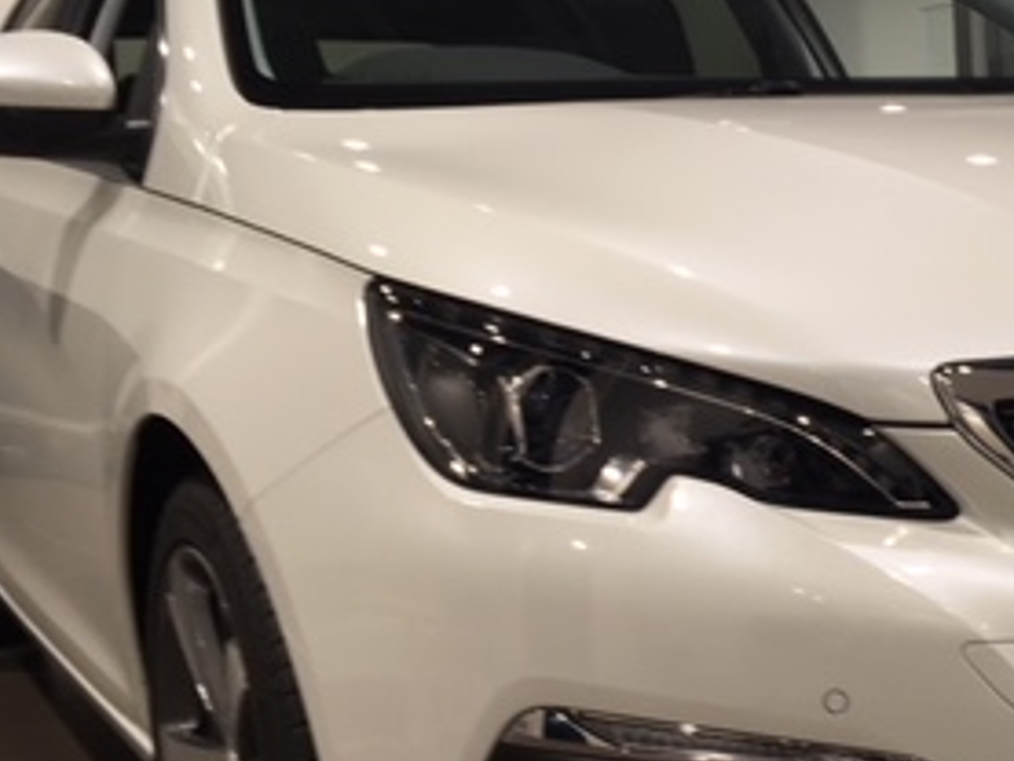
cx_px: 908
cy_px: 402
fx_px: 1963
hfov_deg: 27.9
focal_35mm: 67
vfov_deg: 21.9
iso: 25
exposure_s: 1/40
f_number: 2.2
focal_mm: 4.15
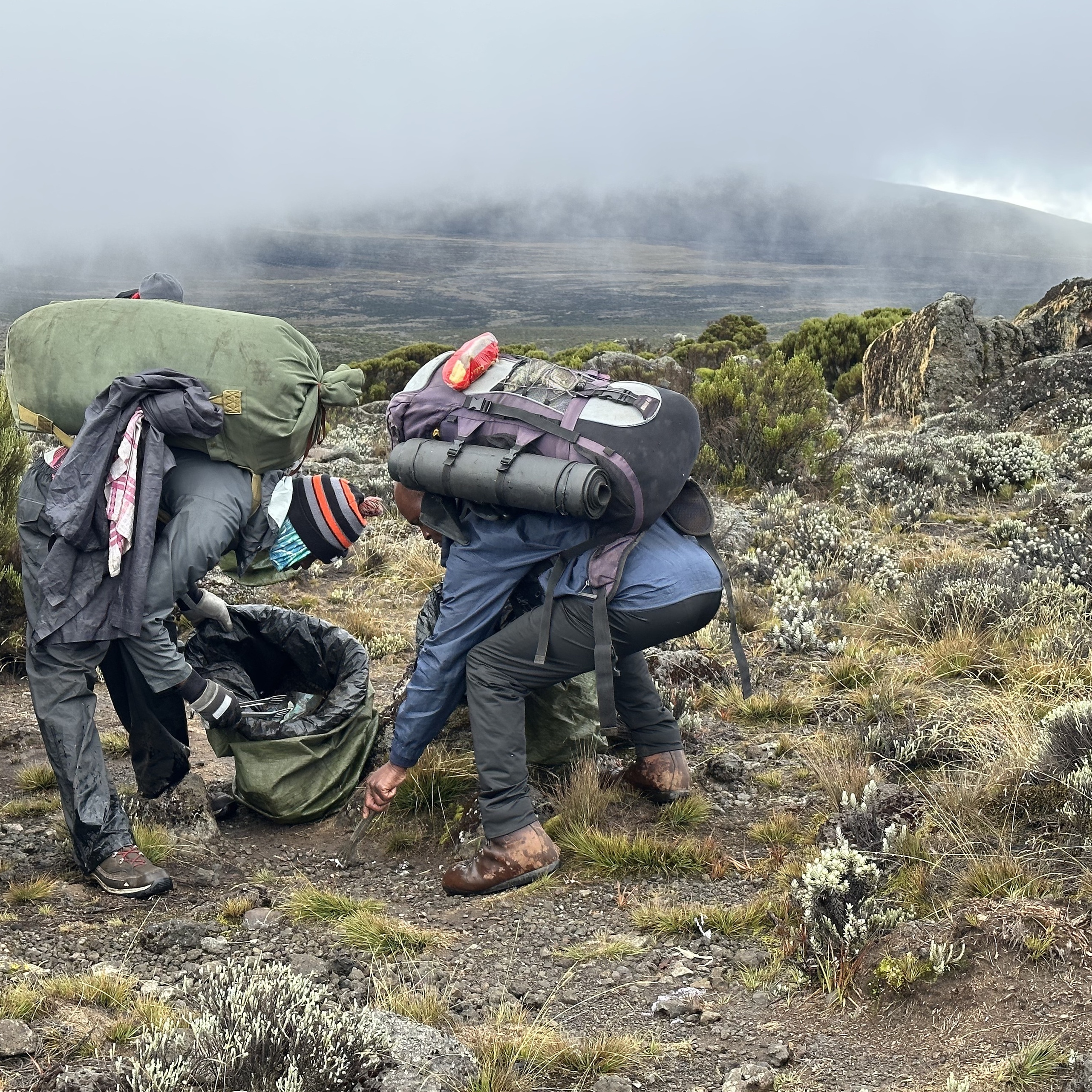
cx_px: 531
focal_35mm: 57
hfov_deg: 30.0
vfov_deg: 30.0
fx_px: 2034
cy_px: 546
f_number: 1.78
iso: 64
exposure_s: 1/552
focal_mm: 6.86
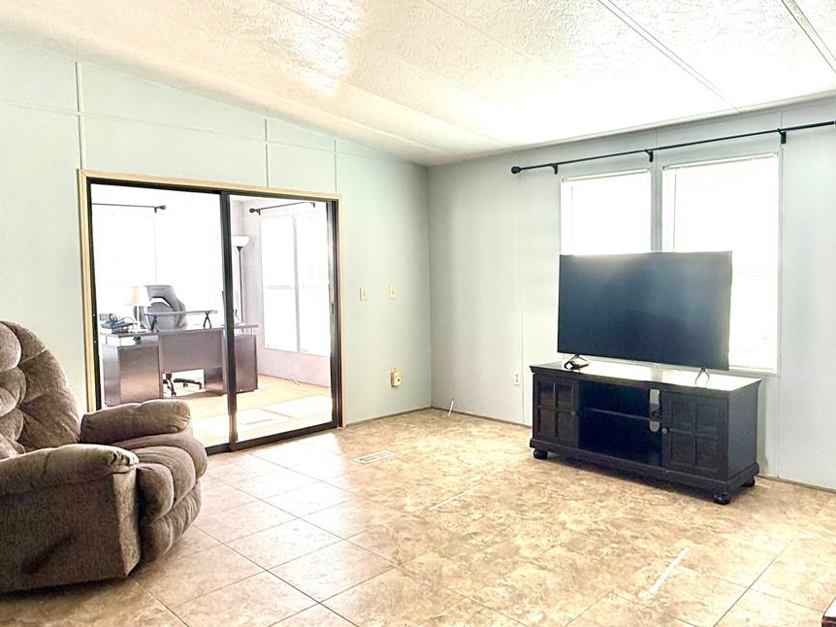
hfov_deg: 66.9
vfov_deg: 53.0
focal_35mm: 26
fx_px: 628
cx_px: 488
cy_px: 306
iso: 64
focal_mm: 2.22
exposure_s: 1/107
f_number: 2.2
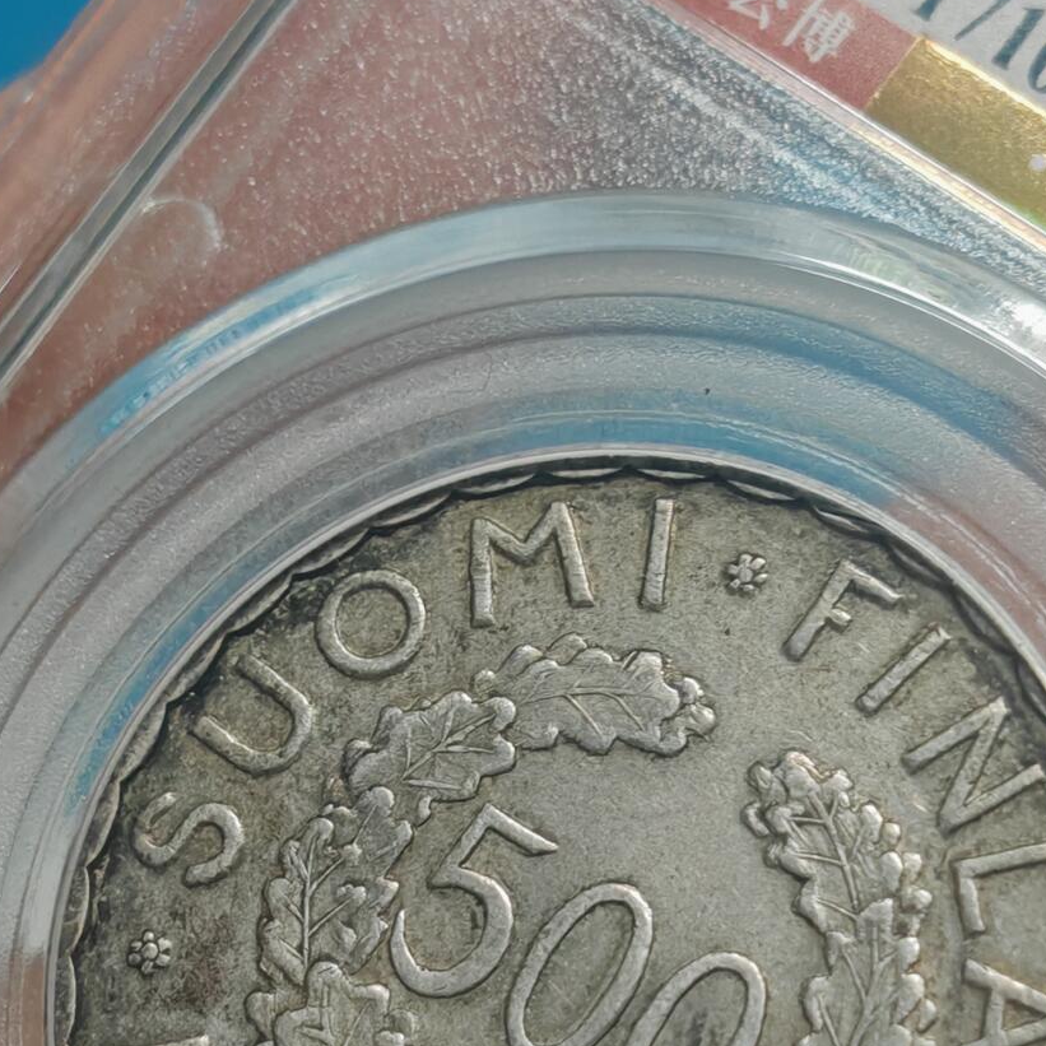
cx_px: 679
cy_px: 1045
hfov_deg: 9.5
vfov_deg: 9.4
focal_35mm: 184
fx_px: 6290
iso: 100
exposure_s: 1/100
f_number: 1.6
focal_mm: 7.62
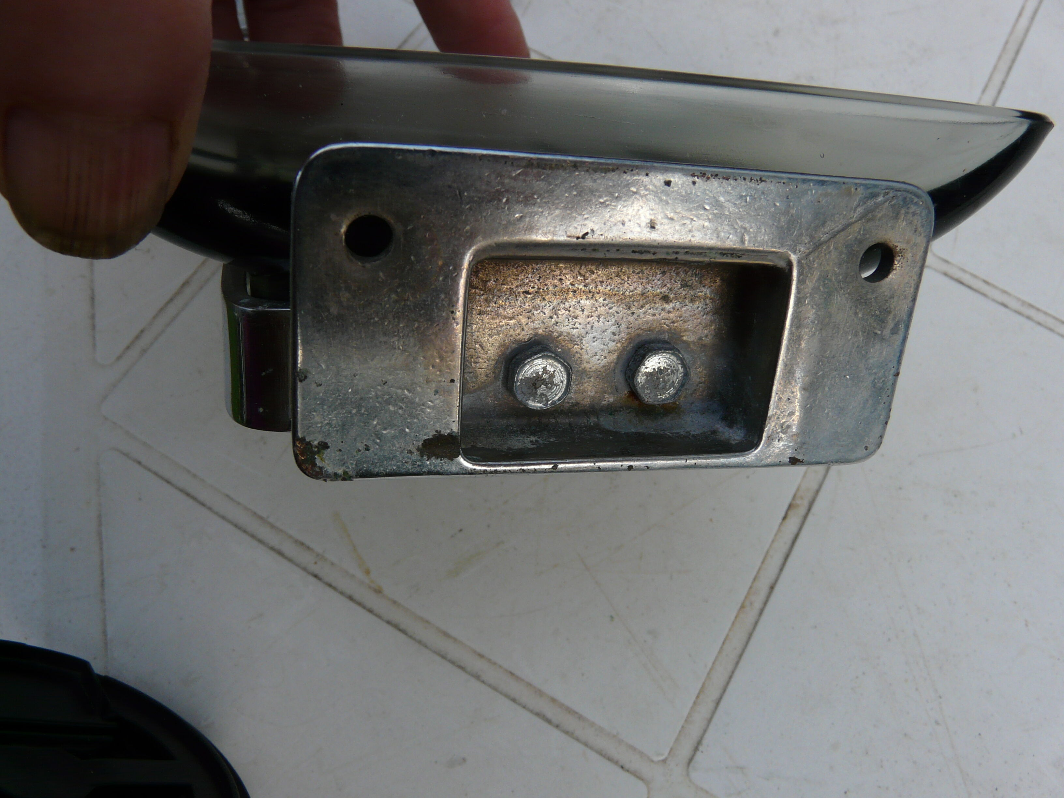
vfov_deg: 49.7
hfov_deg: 63.4
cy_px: 399
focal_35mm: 28
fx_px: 861
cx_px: 532
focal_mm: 4.6
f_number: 4
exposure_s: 1/160
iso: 100
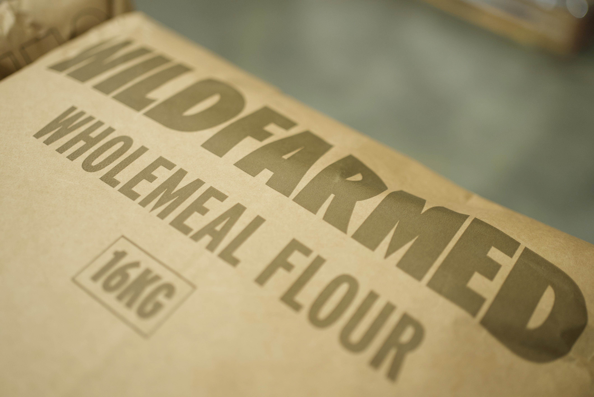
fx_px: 578
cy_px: 198
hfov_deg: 54.4
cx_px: 297
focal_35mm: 35
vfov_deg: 37.9
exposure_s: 1/320
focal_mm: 35
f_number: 1.8
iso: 640
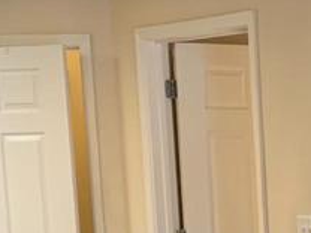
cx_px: 499
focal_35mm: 128
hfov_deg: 14.2
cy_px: 321
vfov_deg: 11.2
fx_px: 1150
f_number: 1.8
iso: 250
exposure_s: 1/60
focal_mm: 4.25
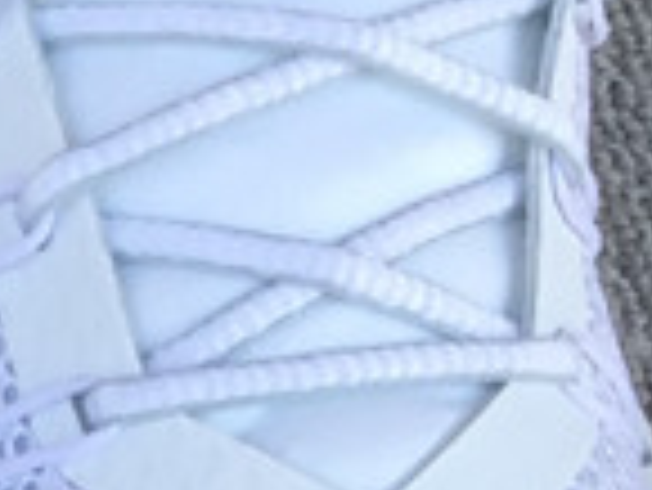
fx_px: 3619
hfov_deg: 9.1
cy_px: 1126
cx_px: -1016
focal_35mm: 192
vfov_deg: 7.3
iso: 25
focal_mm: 3.3
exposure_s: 1/109
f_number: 2.4
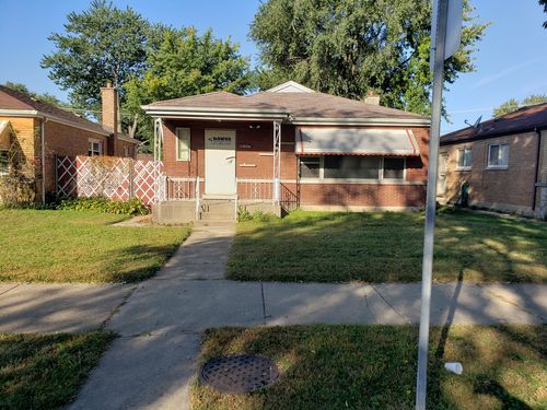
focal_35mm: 26
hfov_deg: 67.3
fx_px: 411
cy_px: 205
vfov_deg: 53.1
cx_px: 274
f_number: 2.4
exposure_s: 1/1008
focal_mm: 4.3
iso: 50
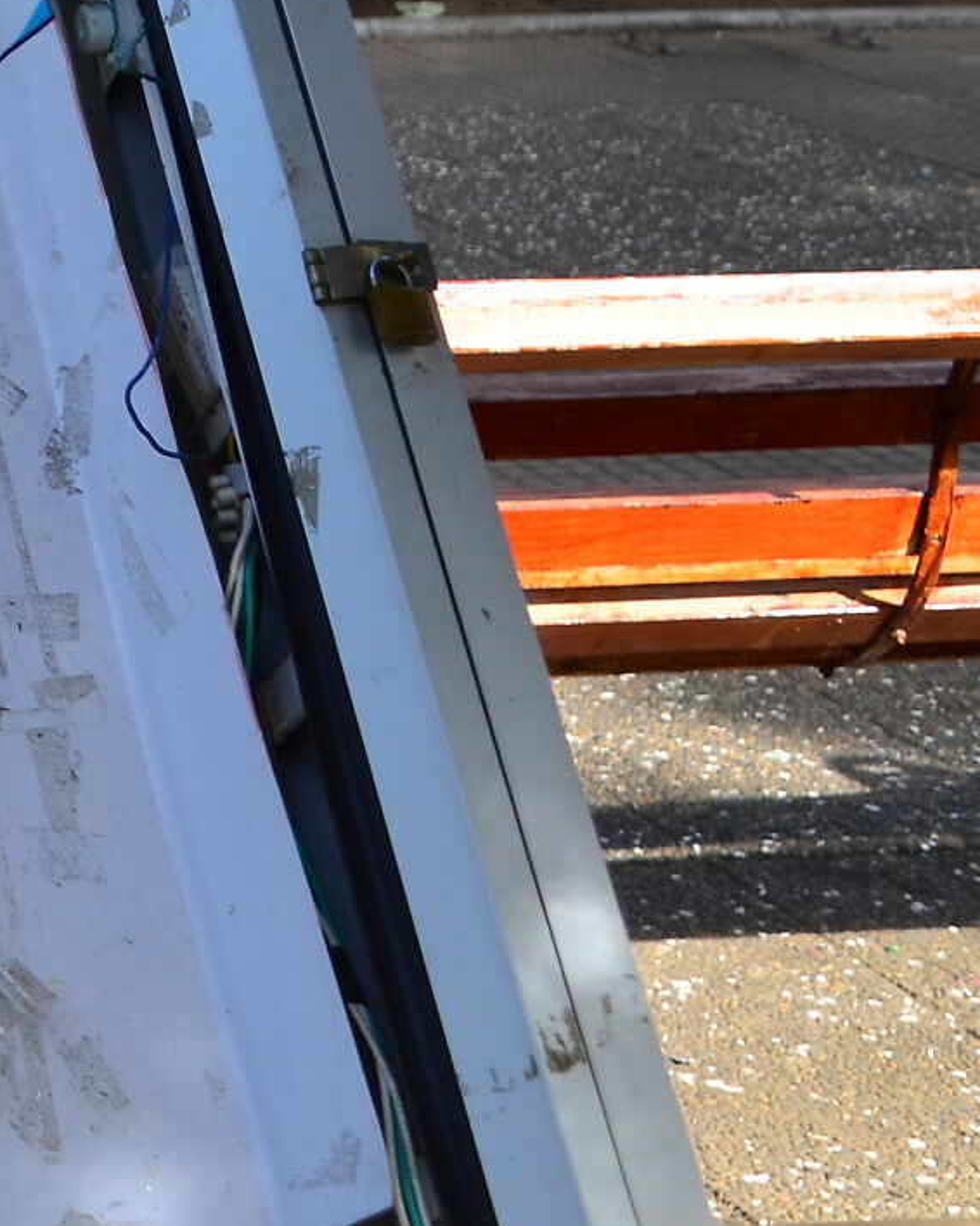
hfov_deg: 12.2
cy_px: -35
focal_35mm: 110
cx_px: -1084
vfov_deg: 17.1
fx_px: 3975
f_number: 7.1
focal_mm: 23
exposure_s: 1/200
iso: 140
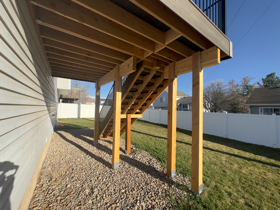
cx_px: 140
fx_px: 113
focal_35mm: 14
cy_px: 105
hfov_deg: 102.1
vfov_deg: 85.7
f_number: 2.2
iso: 50
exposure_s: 1/1536
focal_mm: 2.22
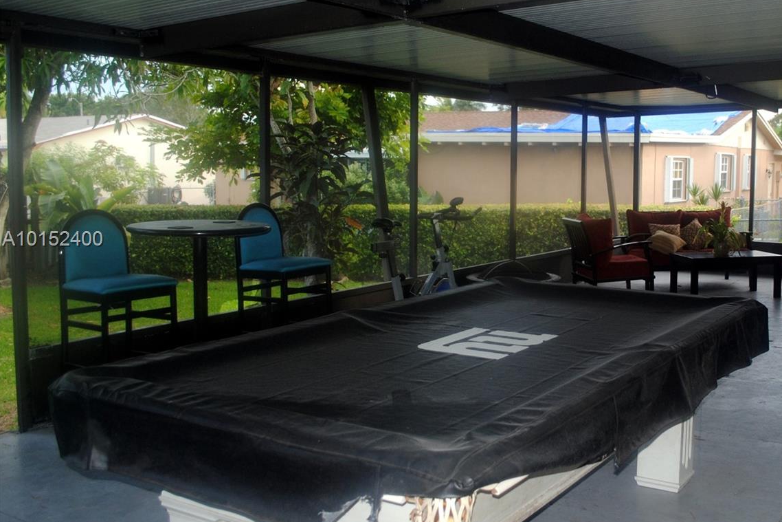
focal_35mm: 38
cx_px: 548
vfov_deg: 35.0
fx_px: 825
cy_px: 240
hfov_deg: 49.4
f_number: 3.5
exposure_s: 1/60
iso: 200
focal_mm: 18
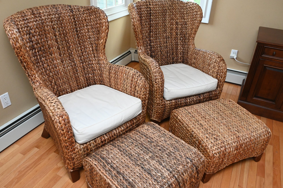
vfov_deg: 46.4
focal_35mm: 28
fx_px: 220
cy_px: 94
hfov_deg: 65.5
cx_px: 142
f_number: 13
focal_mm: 28
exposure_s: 1/60
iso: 8000
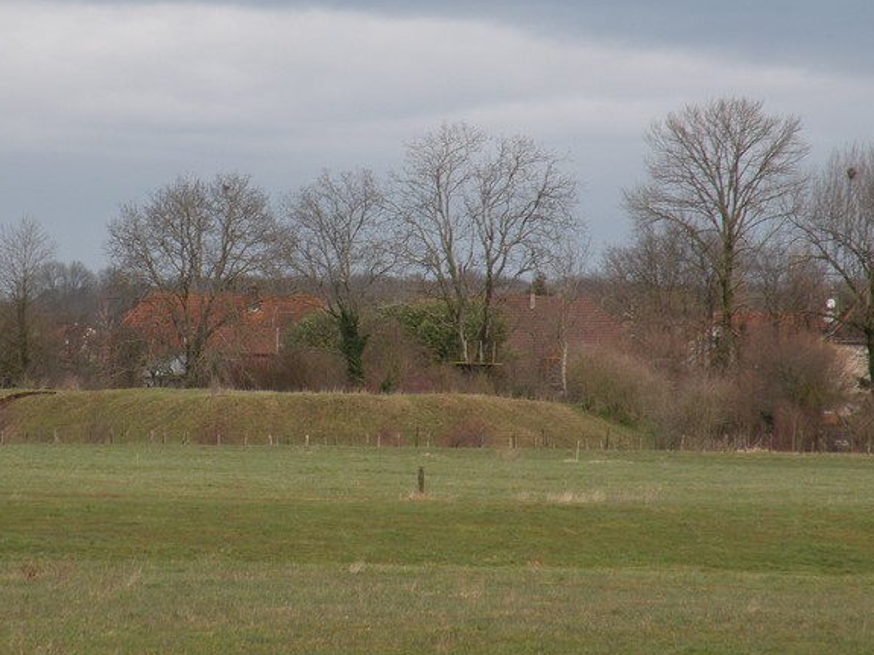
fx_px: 7901
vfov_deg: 4.7
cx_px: 325
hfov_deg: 6.3
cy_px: 277
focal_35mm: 313
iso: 64
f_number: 5.6
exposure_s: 1/160
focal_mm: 39.8
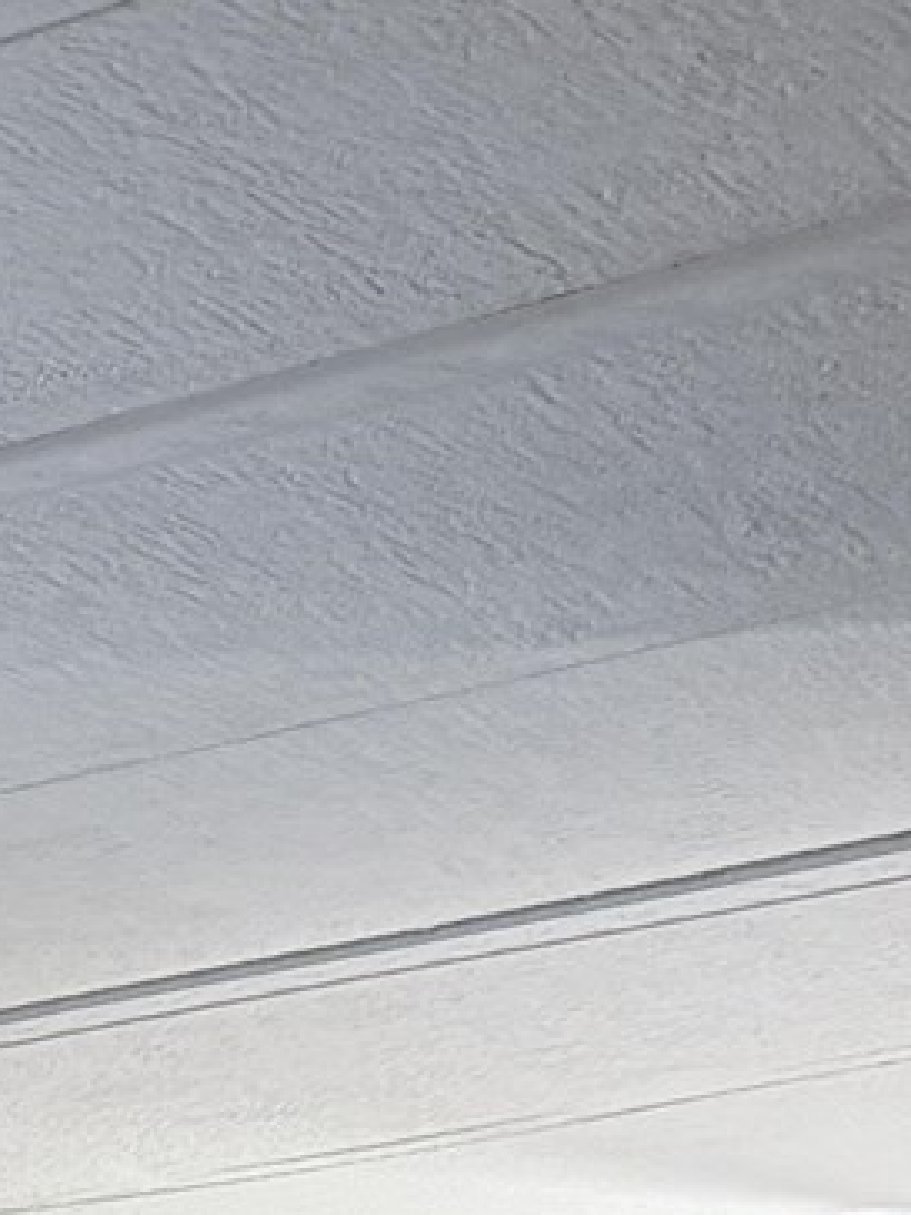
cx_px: -1248
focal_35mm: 152
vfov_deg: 10.0
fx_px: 5334
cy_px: 3558
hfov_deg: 8.9
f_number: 1.78
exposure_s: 1/60
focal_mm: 6.76
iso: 400
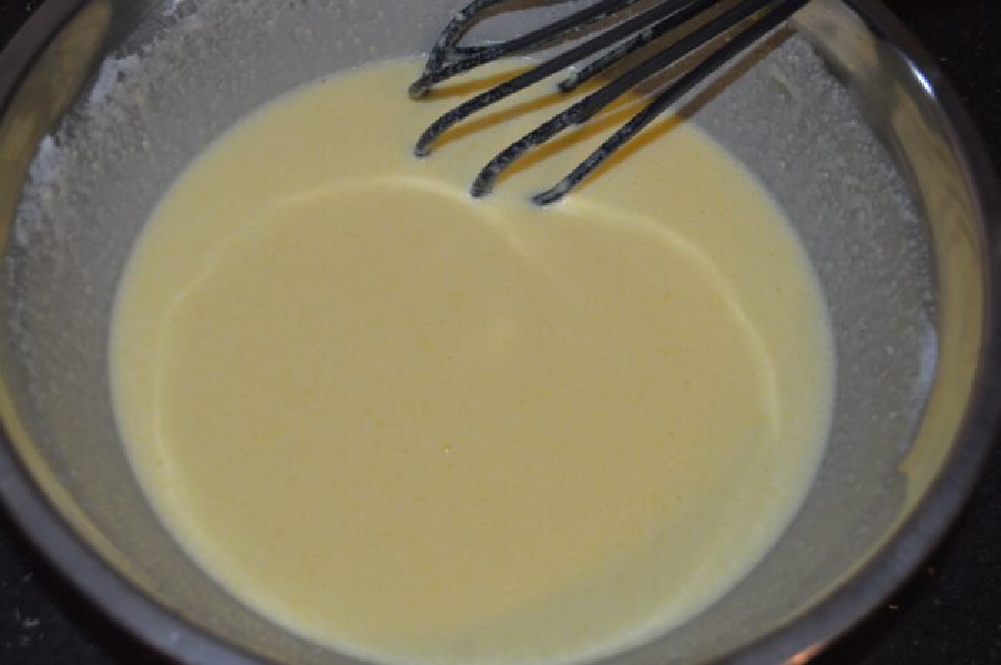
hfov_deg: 41.2
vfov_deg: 28.0
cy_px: 332
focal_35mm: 48
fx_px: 1333
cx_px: 500
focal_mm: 32
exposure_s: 1/60
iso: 400
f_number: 4.8
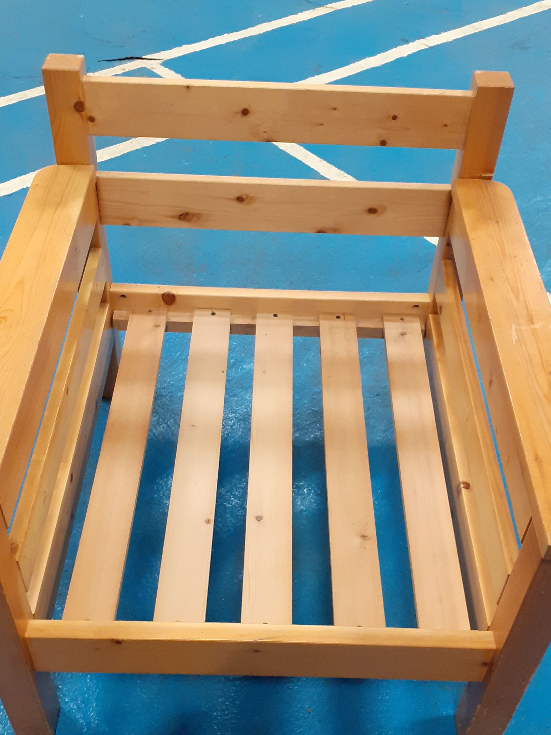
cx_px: 287
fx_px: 828
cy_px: 438
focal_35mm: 39
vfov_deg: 47.6
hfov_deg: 36.8
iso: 200
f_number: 1.9
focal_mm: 3.6
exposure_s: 1/25
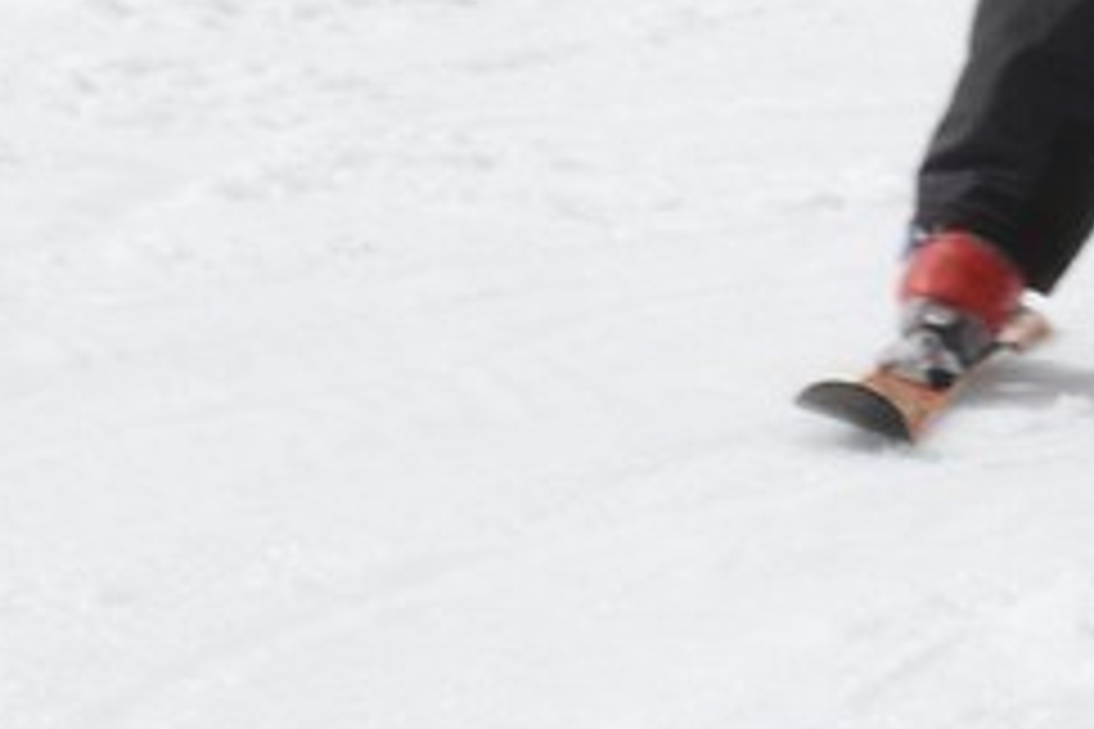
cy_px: -342
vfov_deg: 3.0
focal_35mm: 461
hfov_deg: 4.3
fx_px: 14008
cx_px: 3359
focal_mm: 70
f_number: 20
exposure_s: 1/320
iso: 400
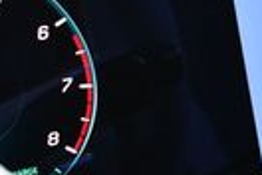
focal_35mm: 175
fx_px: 1274
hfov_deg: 10.5
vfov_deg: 7.8
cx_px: 568
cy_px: 155
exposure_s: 1/250
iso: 800
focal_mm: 18
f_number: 3.5
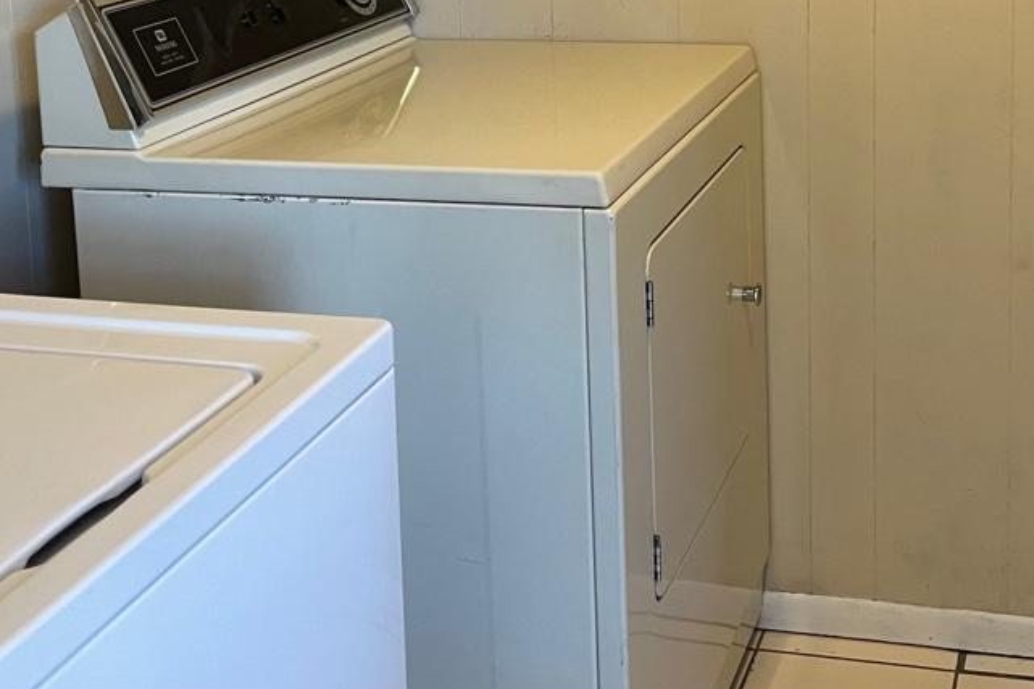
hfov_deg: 36.0
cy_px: -15
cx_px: 774
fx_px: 1551
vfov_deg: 23.9
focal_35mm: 54
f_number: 1.6
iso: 160
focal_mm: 4.2
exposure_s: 1/60
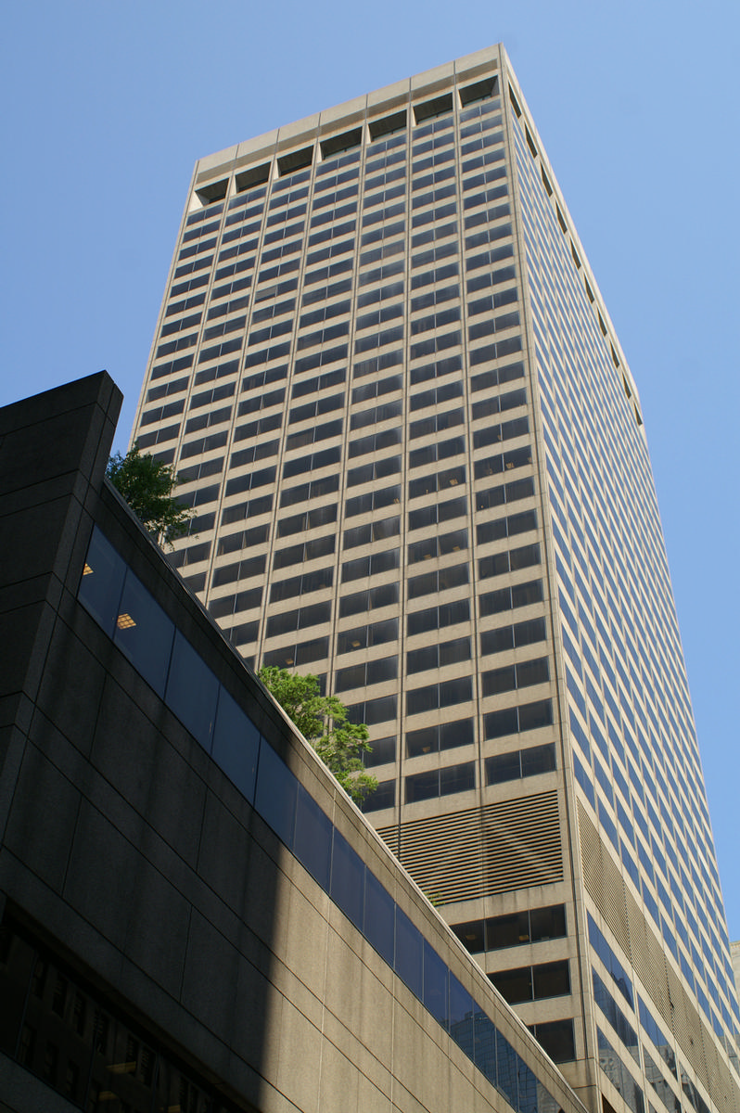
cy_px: 556
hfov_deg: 31.8
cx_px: 370
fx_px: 1297
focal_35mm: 42
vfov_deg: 46.4
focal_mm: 28
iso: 100
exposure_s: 1/200
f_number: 6.7
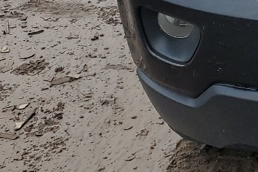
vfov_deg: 10.7
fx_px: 874
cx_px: 481
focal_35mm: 122
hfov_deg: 14.5
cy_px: -98
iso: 50
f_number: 1.5
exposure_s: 1/3333
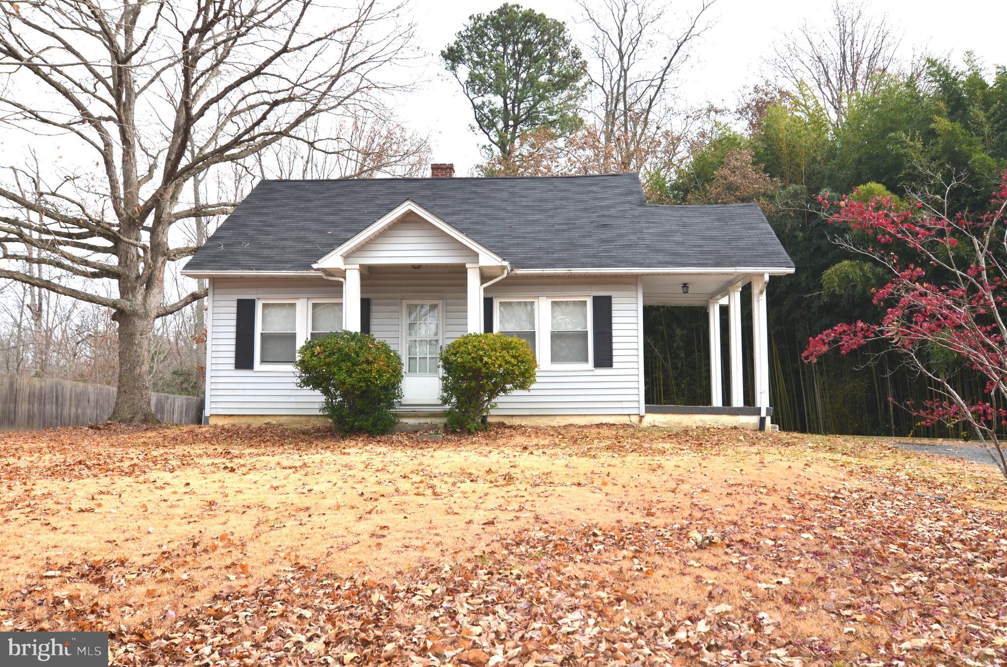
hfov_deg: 57.3
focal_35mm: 33
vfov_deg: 39.8
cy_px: 334
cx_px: 504
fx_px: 921
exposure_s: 1/250
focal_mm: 22
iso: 100
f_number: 5.6
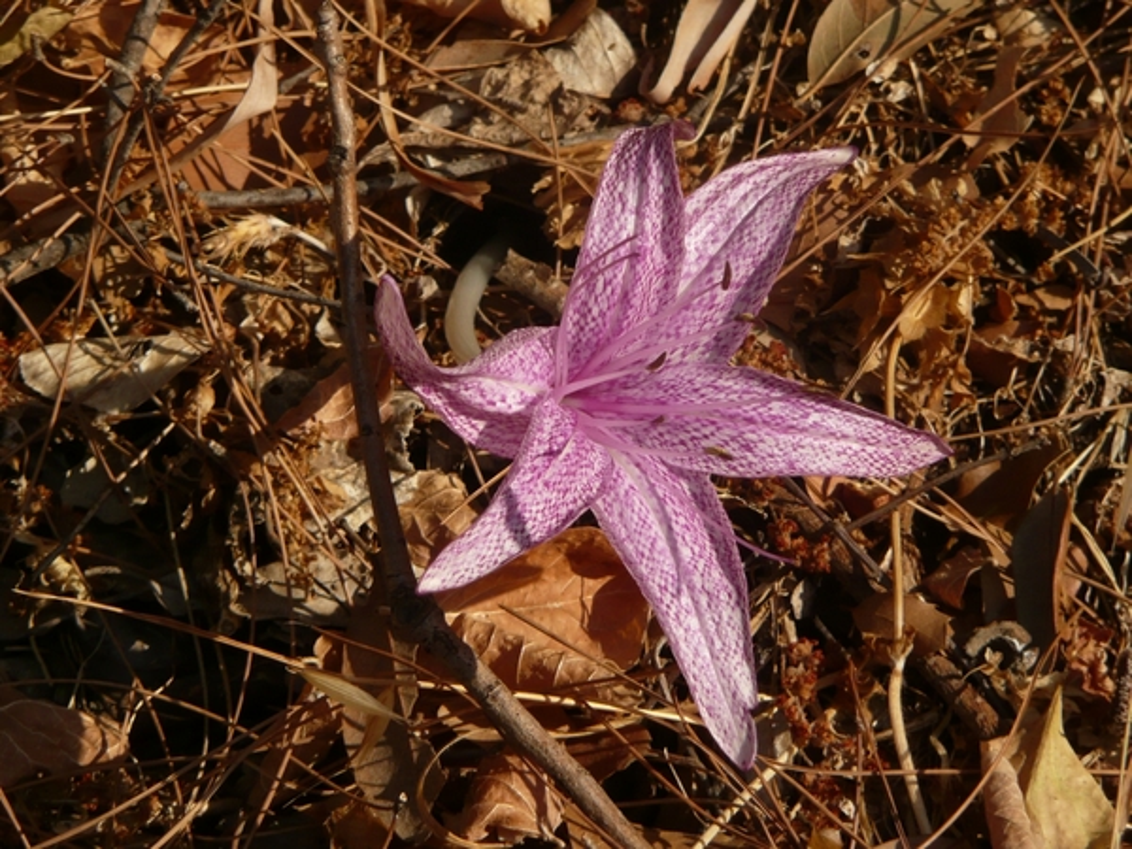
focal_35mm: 336
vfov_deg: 4.4
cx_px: 566
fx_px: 10988
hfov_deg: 5.9
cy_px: 424
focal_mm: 46
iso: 100
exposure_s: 1/500
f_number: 4.9
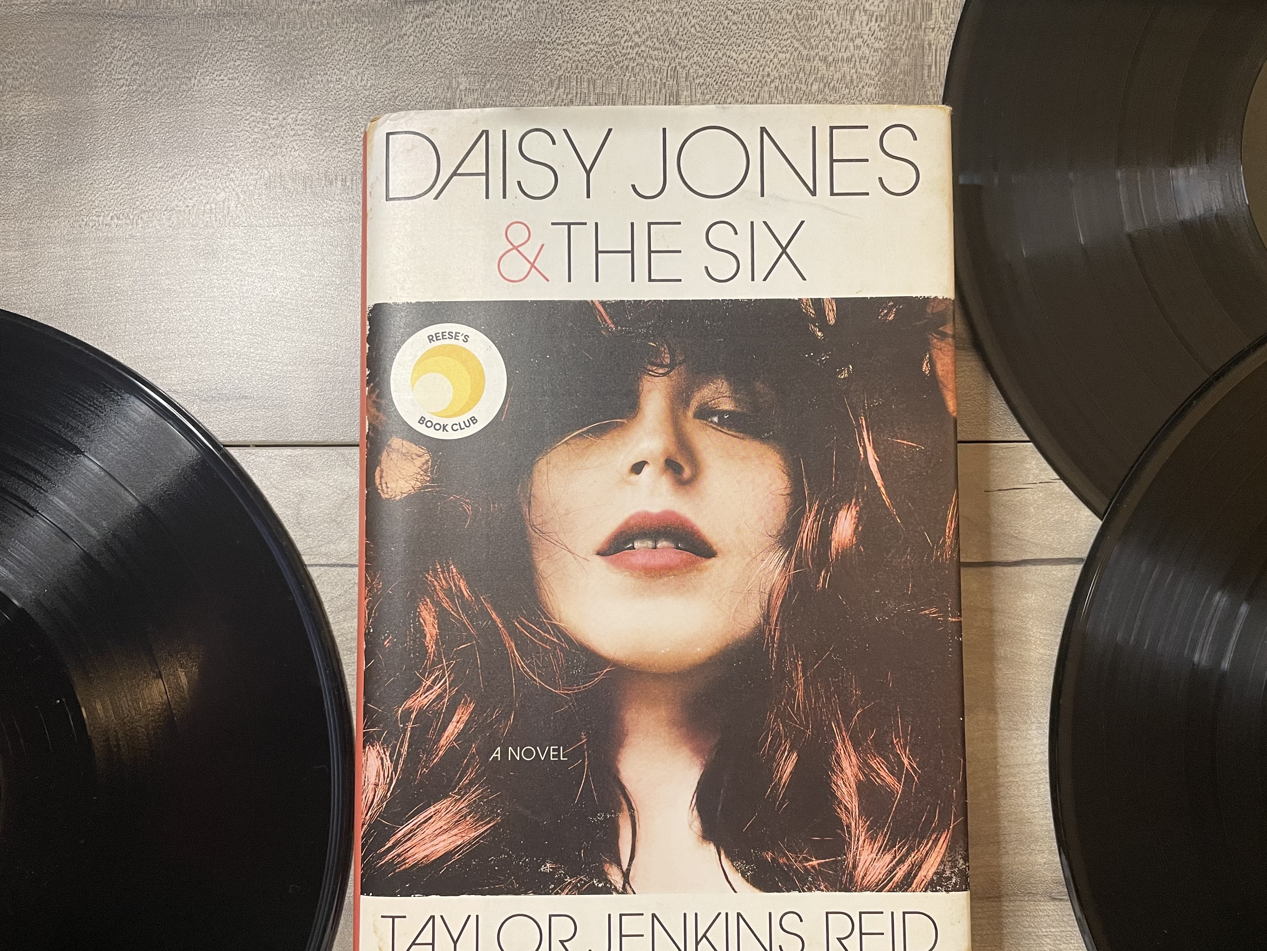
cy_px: 520
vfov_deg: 46.7
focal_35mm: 30
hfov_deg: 59.9
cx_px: 657
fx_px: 1098
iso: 160
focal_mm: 4.2
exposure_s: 1/60
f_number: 1.6
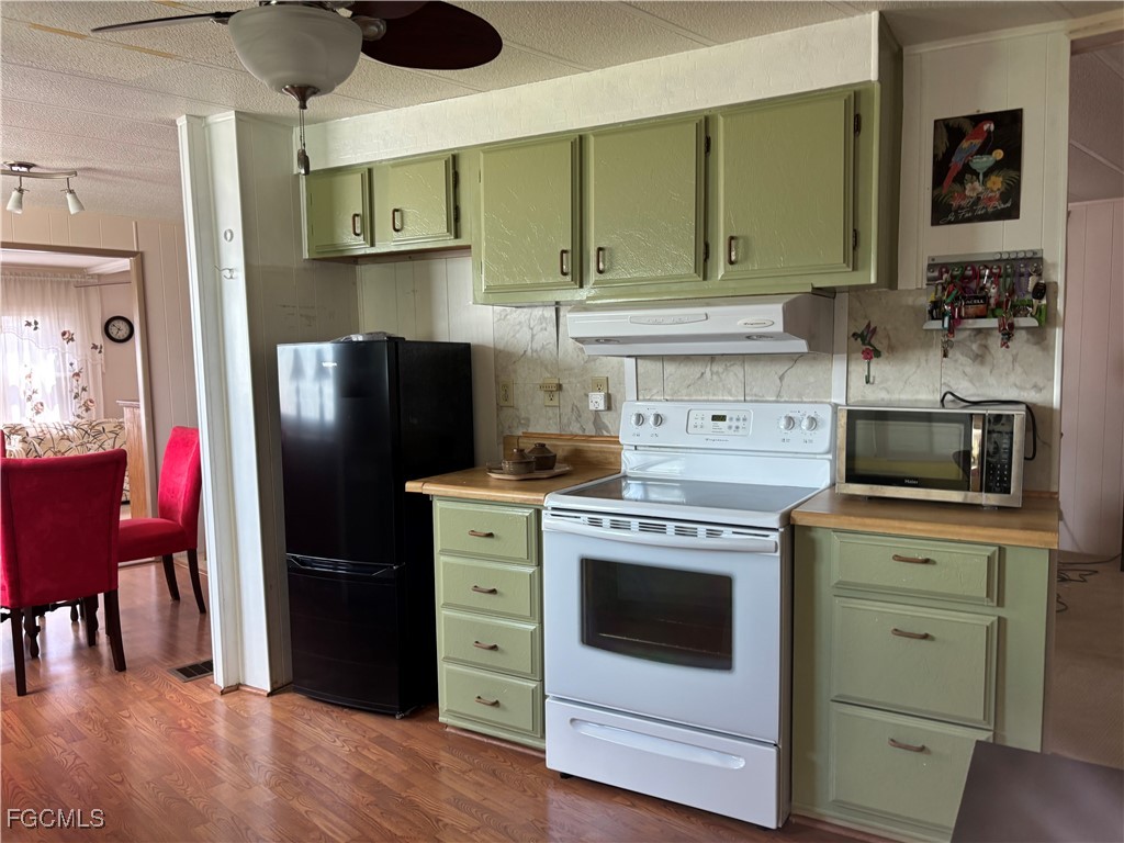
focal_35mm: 26
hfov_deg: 67.3
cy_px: 422
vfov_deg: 53.1
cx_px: 562
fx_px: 844
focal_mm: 5.96
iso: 125
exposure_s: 1/85
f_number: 1.6
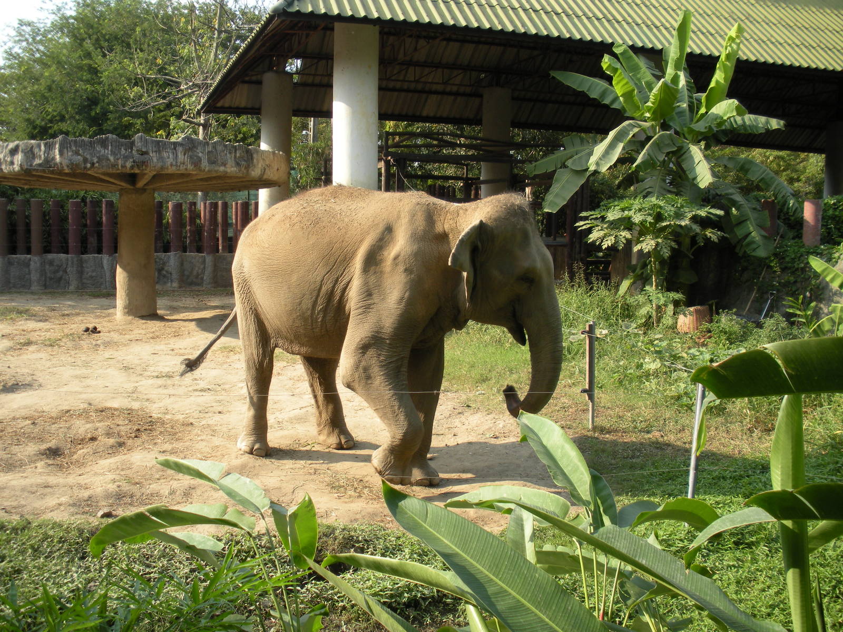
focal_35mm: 36
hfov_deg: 51.4
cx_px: 422
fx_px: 877
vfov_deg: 39.7
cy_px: 316
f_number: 3.5
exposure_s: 1/230
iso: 64
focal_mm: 6.3
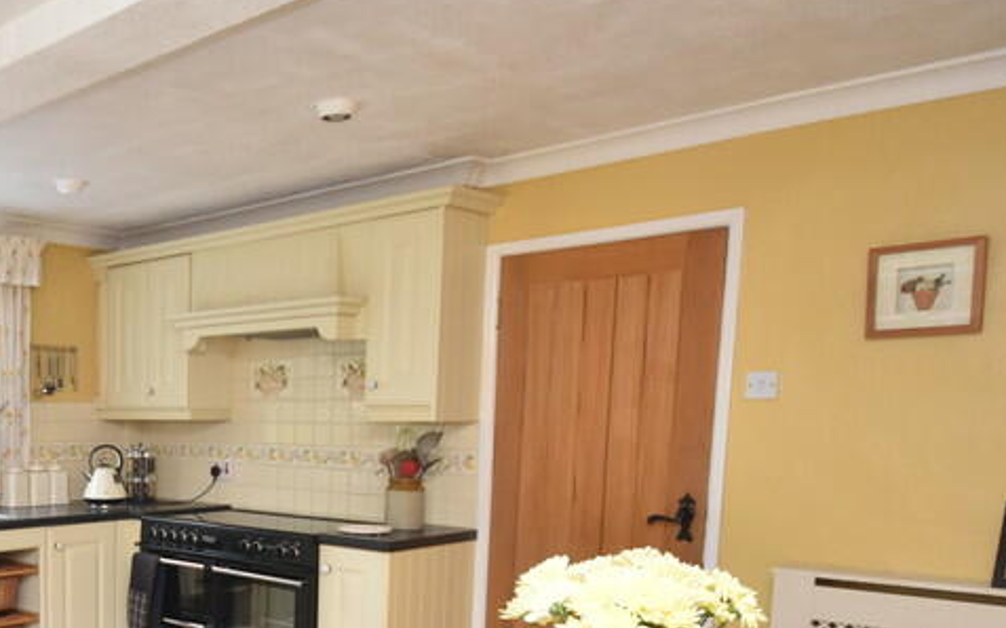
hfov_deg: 48.0
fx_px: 989
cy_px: 522
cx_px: 91
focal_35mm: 36
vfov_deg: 34.0
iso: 800
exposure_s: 1/160
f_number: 4.5
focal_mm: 11
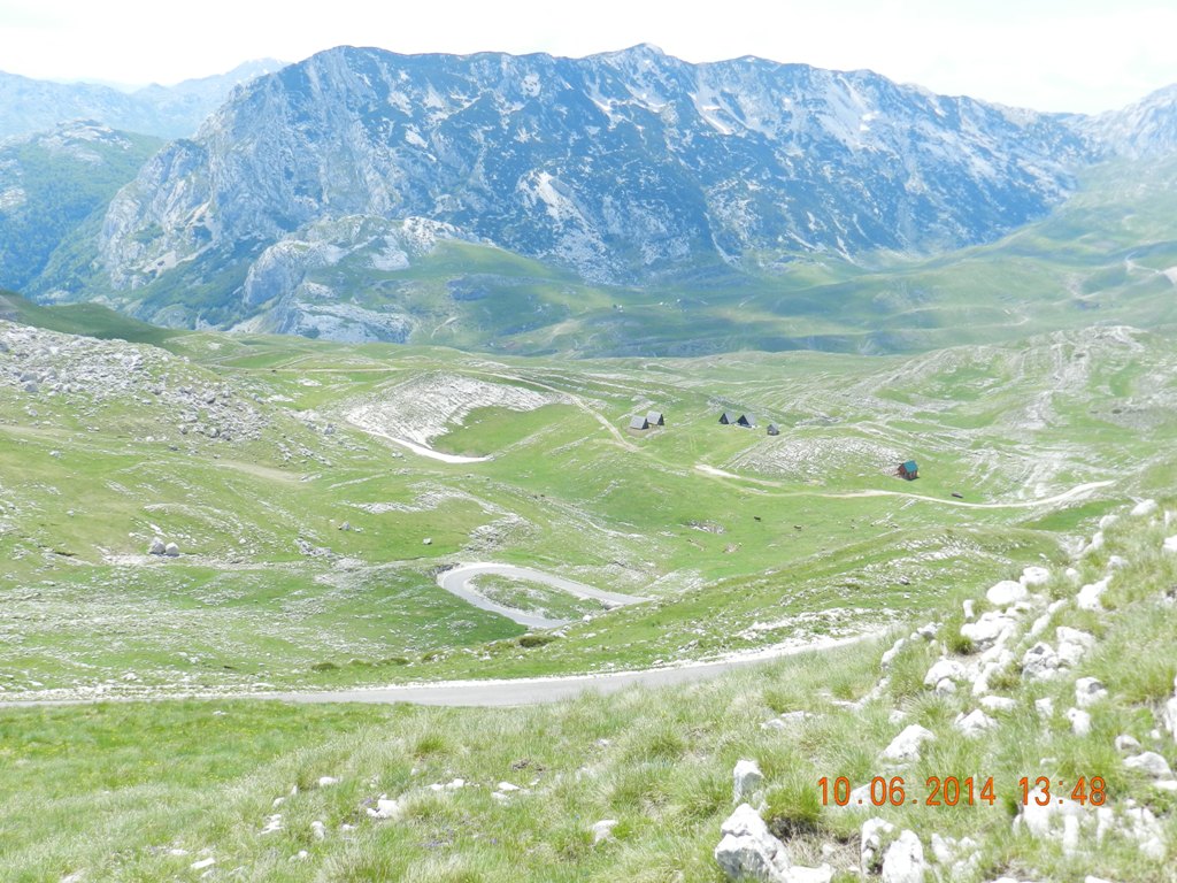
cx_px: 588
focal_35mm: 38
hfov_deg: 49.0
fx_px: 1292
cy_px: 442
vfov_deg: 37.7
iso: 160
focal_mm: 6.7
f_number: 4
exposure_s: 1/800
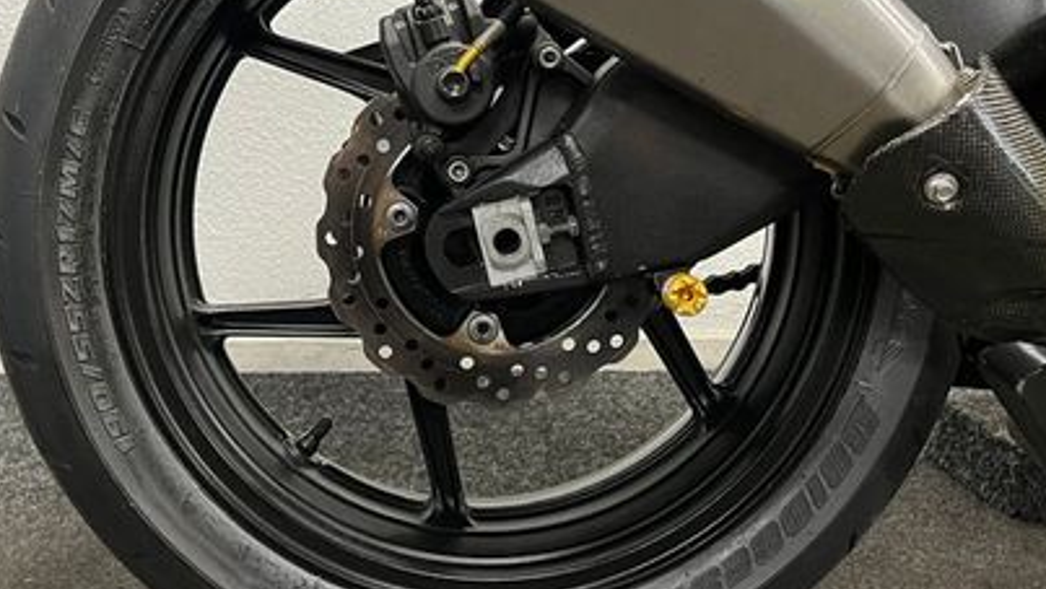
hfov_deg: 45.3
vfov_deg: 26.3
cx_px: 446
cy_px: 174
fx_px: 1249
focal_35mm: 45
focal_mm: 5.1
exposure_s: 1/50
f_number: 1.6
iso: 200
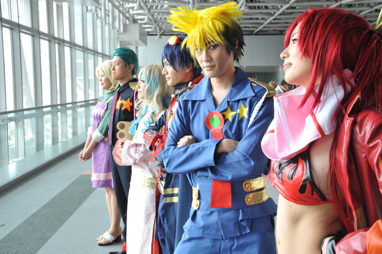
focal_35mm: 50
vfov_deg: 27.0
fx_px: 530
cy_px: 127
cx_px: 191
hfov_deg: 39.6
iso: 800
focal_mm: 50
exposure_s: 1/30
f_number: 11
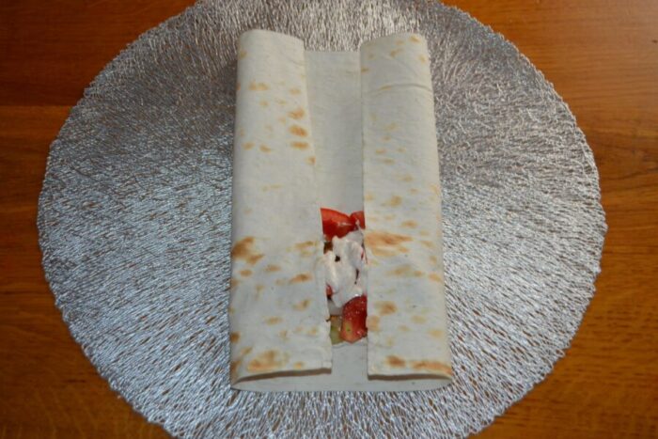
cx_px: 329
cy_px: 220
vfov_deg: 31.9
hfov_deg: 46.4
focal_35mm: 42
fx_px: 768
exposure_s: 1/60
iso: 640
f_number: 4.5
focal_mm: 28
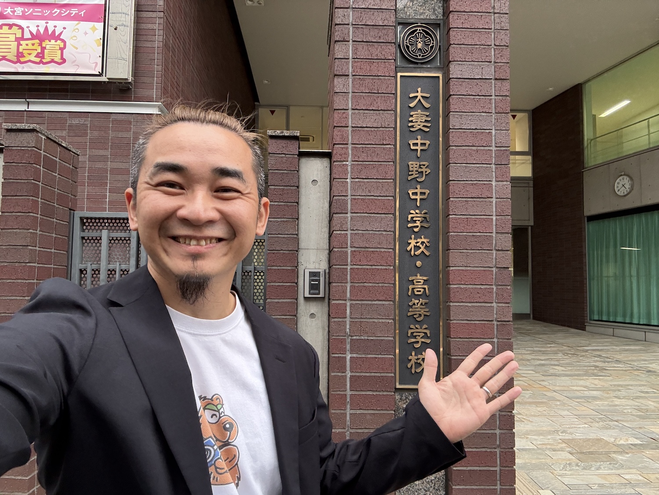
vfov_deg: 58.9
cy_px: 248
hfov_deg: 73.9
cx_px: 330
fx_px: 438
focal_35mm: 23
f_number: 1.9
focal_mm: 2.69
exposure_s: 1/60
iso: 100
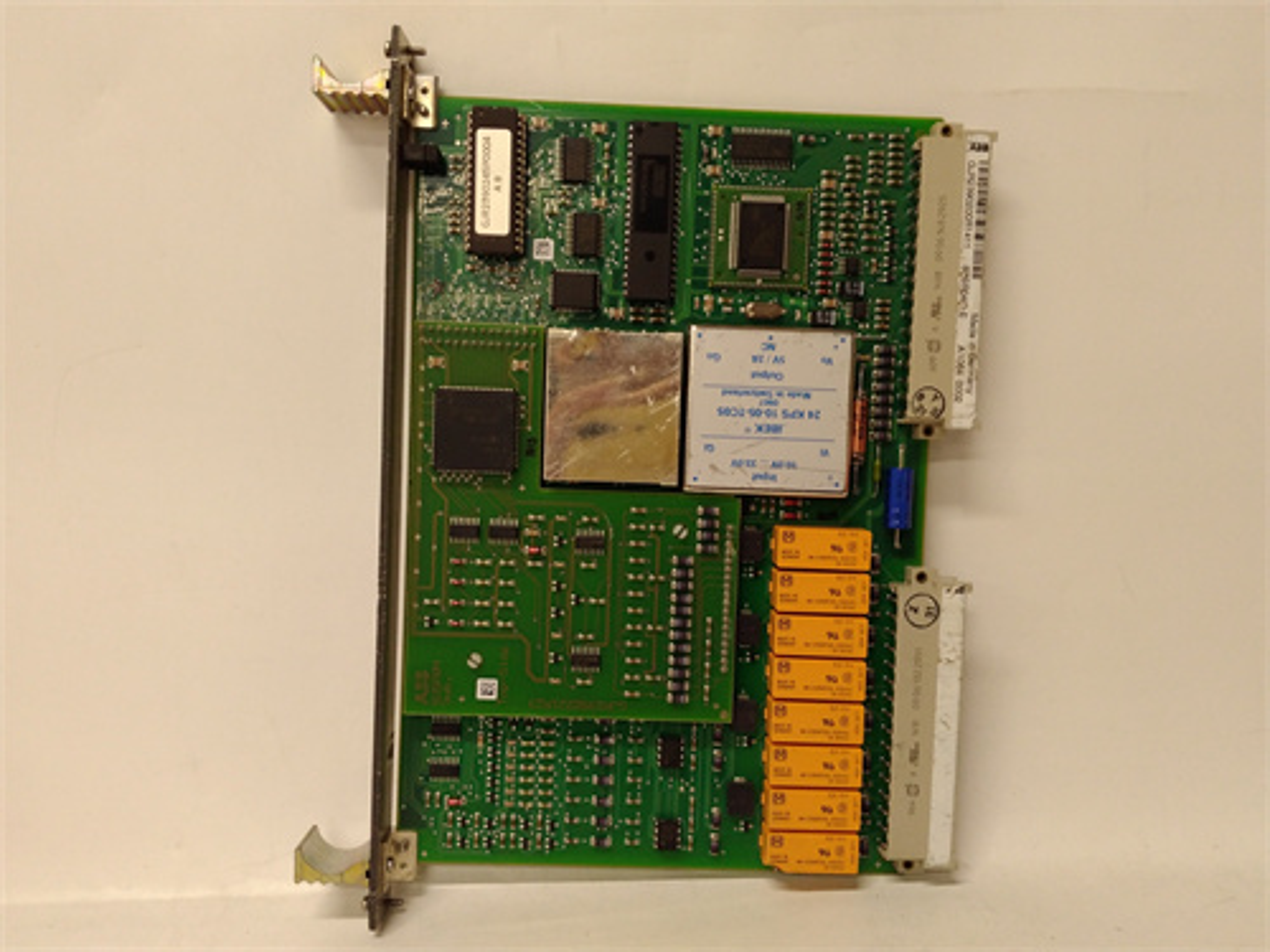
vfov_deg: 51.4
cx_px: 635
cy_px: 476
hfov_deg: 65.3
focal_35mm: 27
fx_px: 991
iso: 199
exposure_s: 1/33
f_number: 2
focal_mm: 3.79
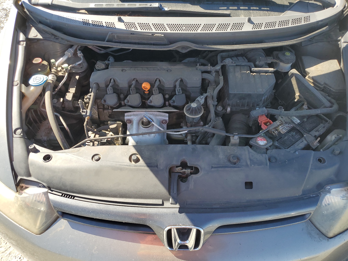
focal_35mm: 26
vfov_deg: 53.1
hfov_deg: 67.3
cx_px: 174
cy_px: 130
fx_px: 261
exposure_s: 1/667
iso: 50
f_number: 1.5
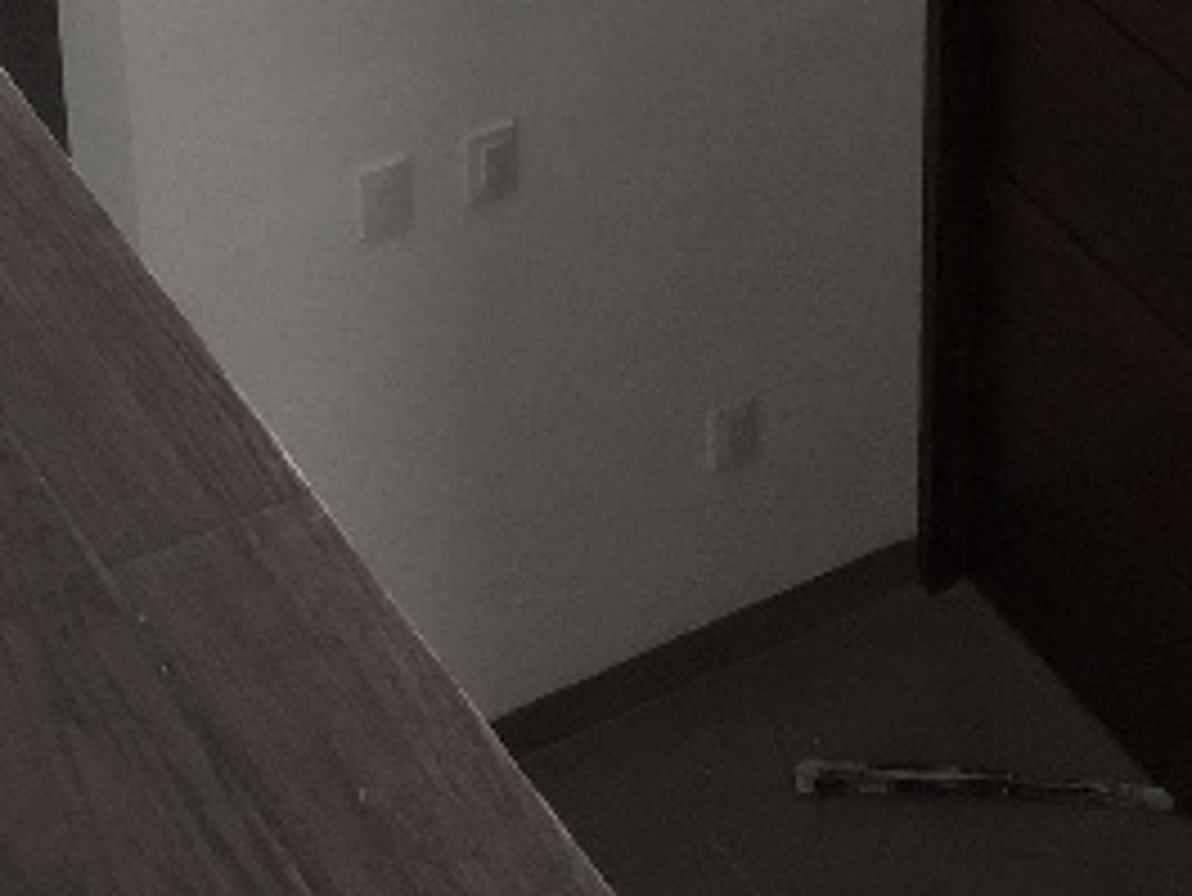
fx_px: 3858
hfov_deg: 17.4
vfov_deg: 12.4
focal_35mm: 112
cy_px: -572
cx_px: 985
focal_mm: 4.15
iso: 32
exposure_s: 1/306
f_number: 2.2
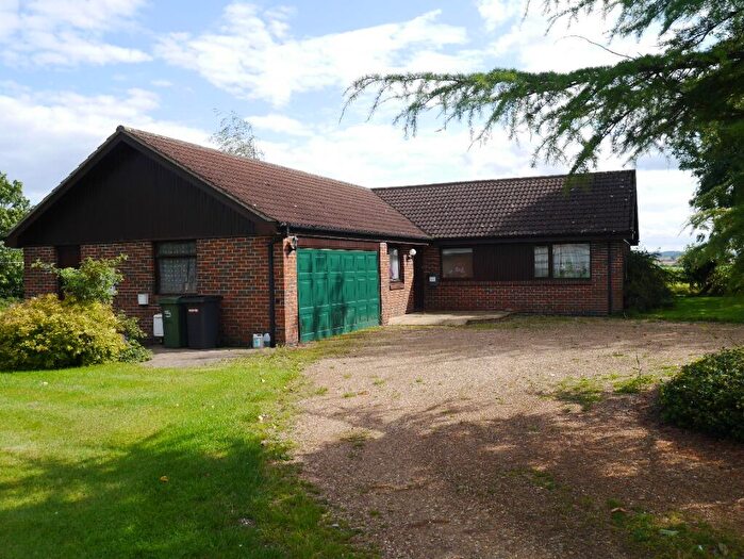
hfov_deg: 59.9
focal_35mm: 30
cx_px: 372
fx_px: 645
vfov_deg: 46.8
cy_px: 280
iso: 160
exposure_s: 1/320
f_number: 6.3
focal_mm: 15
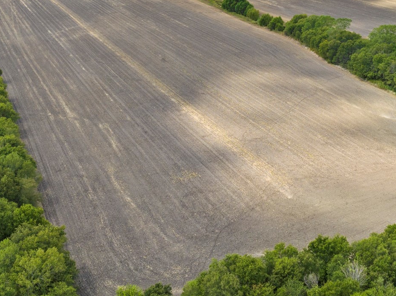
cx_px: 263
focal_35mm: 53
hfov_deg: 35.8
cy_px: 95
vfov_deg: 27.3
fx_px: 606
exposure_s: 1/640
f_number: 4.5
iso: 100
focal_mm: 12.29
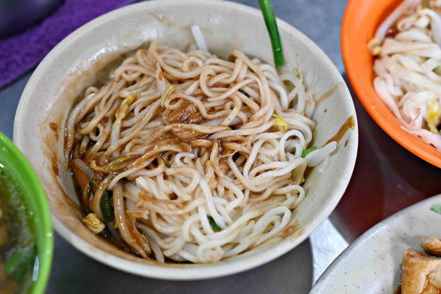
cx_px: 223
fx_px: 931
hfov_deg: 26.6
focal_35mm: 76
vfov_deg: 18.0
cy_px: 146
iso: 1800
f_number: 3.2
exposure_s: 1/200
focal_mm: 50
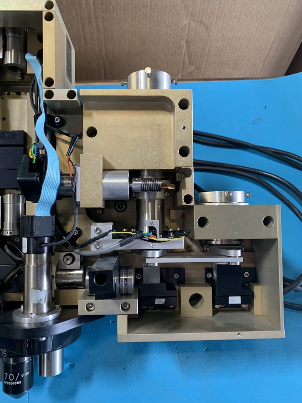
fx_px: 303
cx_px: 151
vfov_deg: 67.3
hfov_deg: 53.1
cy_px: 202
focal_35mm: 26
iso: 160
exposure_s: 1/60
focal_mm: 4.25
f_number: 1.8
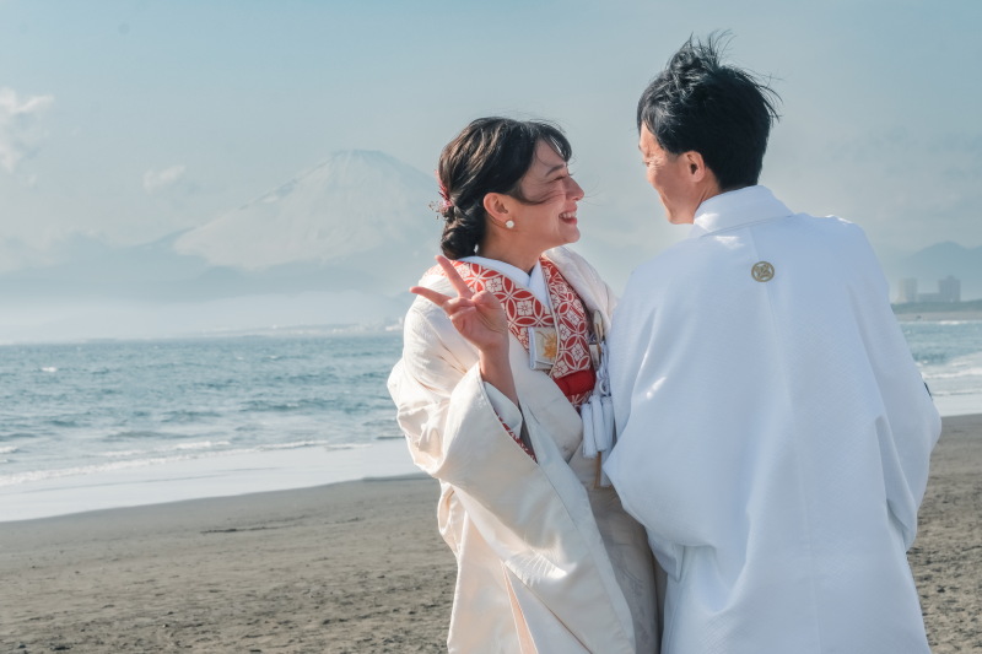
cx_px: 491
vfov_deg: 10.5
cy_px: 327
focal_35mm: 131
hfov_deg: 15.7
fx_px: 3572
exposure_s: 1/250
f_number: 14
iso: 200
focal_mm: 87.1
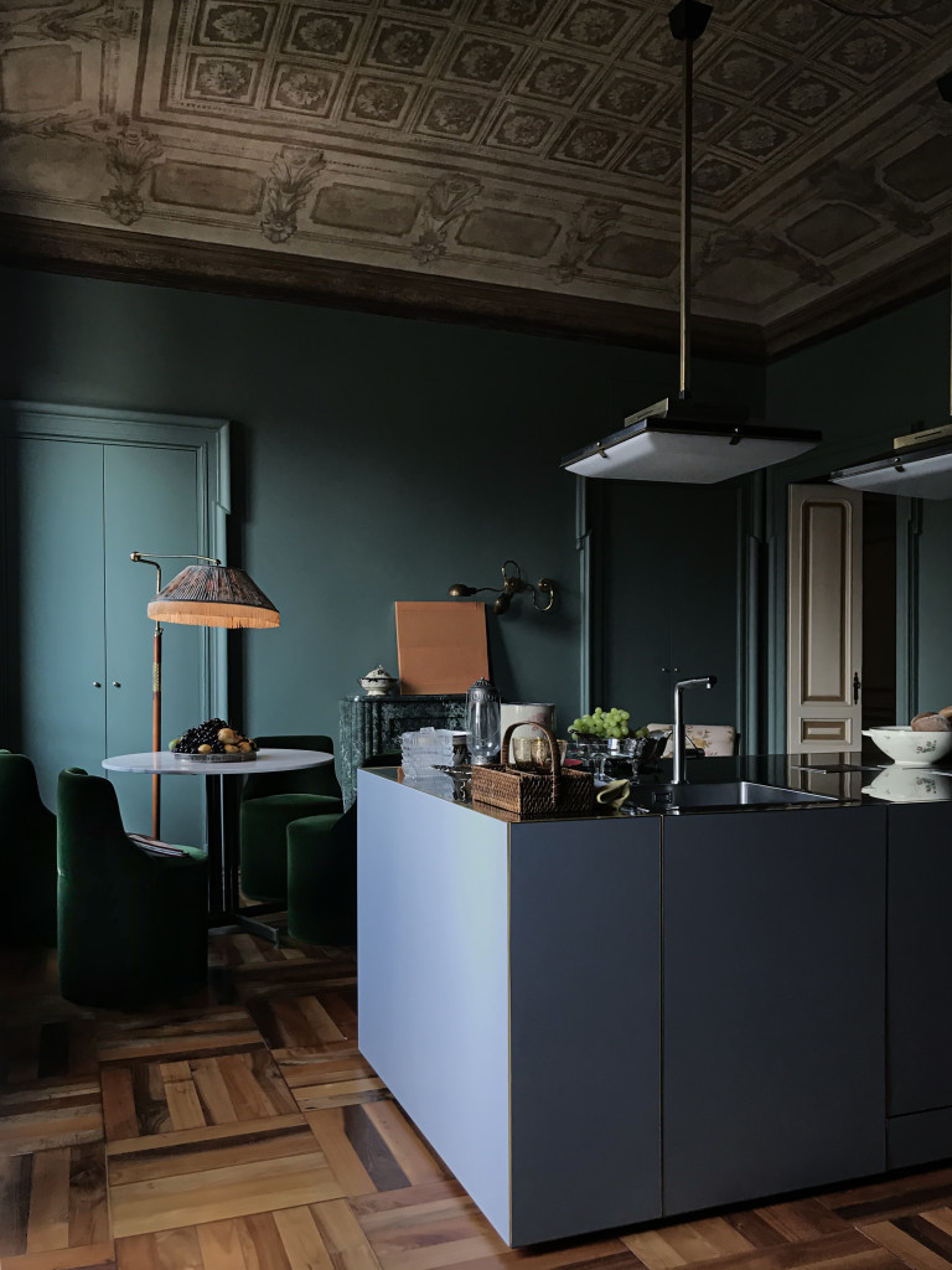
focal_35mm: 28
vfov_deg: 63.4
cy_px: 635
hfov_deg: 49.7
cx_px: 476
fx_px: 1027
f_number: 1.8
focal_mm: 3.99
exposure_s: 1/33
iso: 20
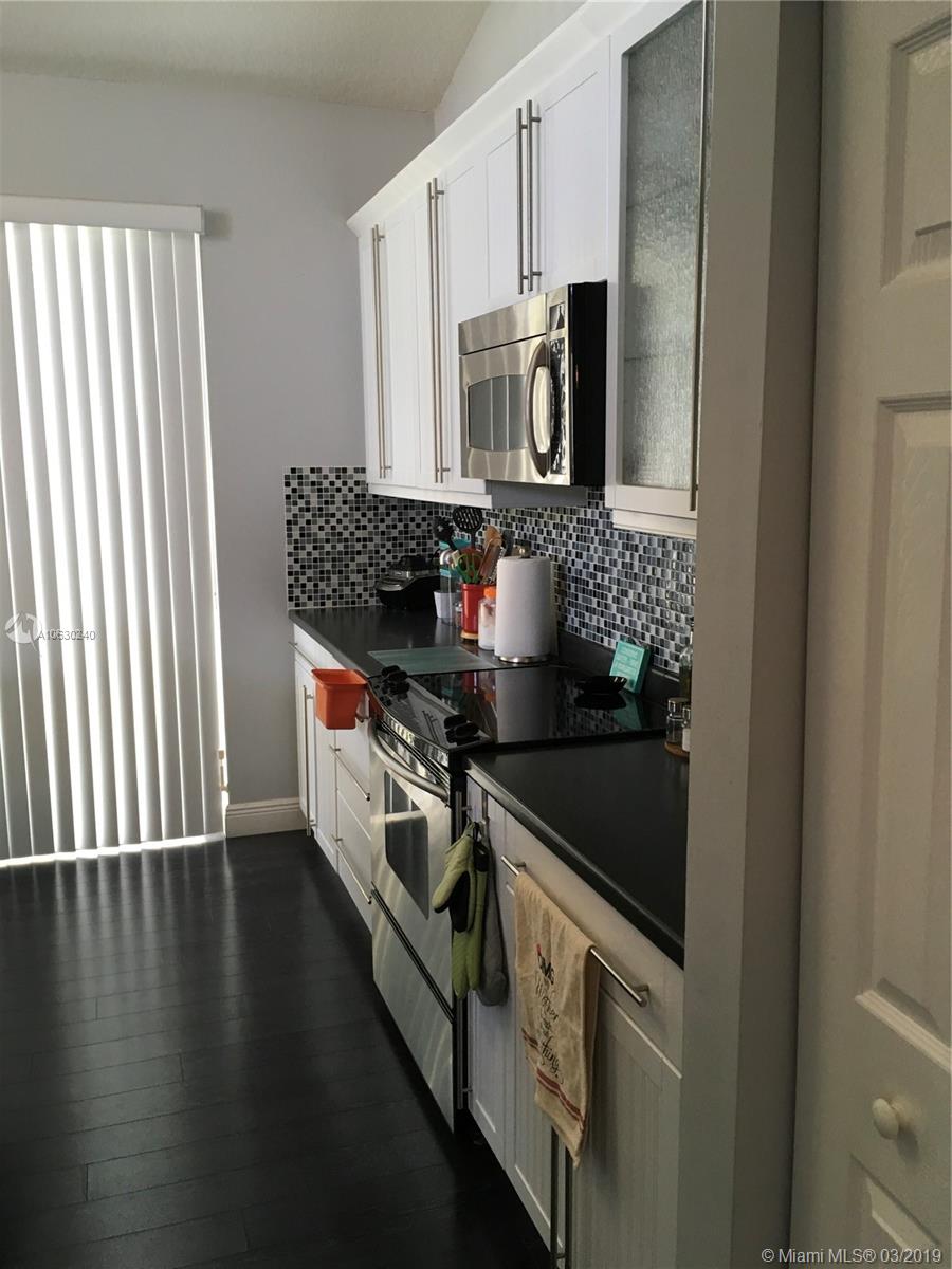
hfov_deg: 48.2
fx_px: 1063
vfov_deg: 61.7
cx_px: 476
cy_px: 634
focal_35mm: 29
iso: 40
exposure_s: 1/30
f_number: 2.2
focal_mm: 4.15
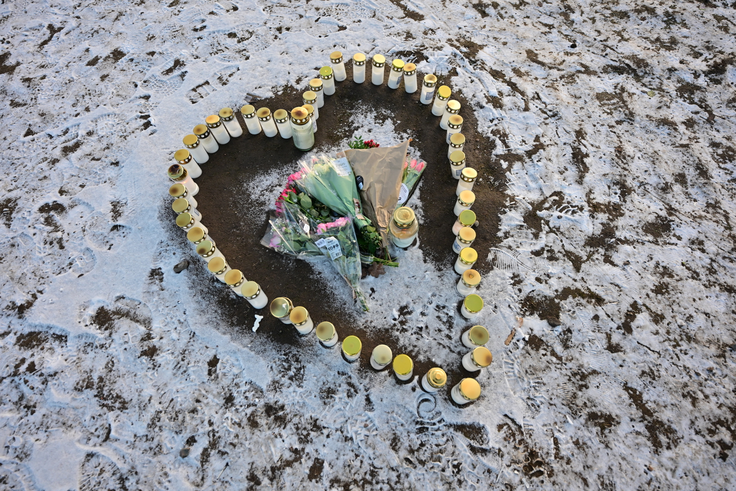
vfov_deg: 73.7
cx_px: 368
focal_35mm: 16
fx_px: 327
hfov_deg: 96.8
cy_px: 246
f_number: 2.8
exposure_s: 1/1250
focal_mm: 16
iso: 200
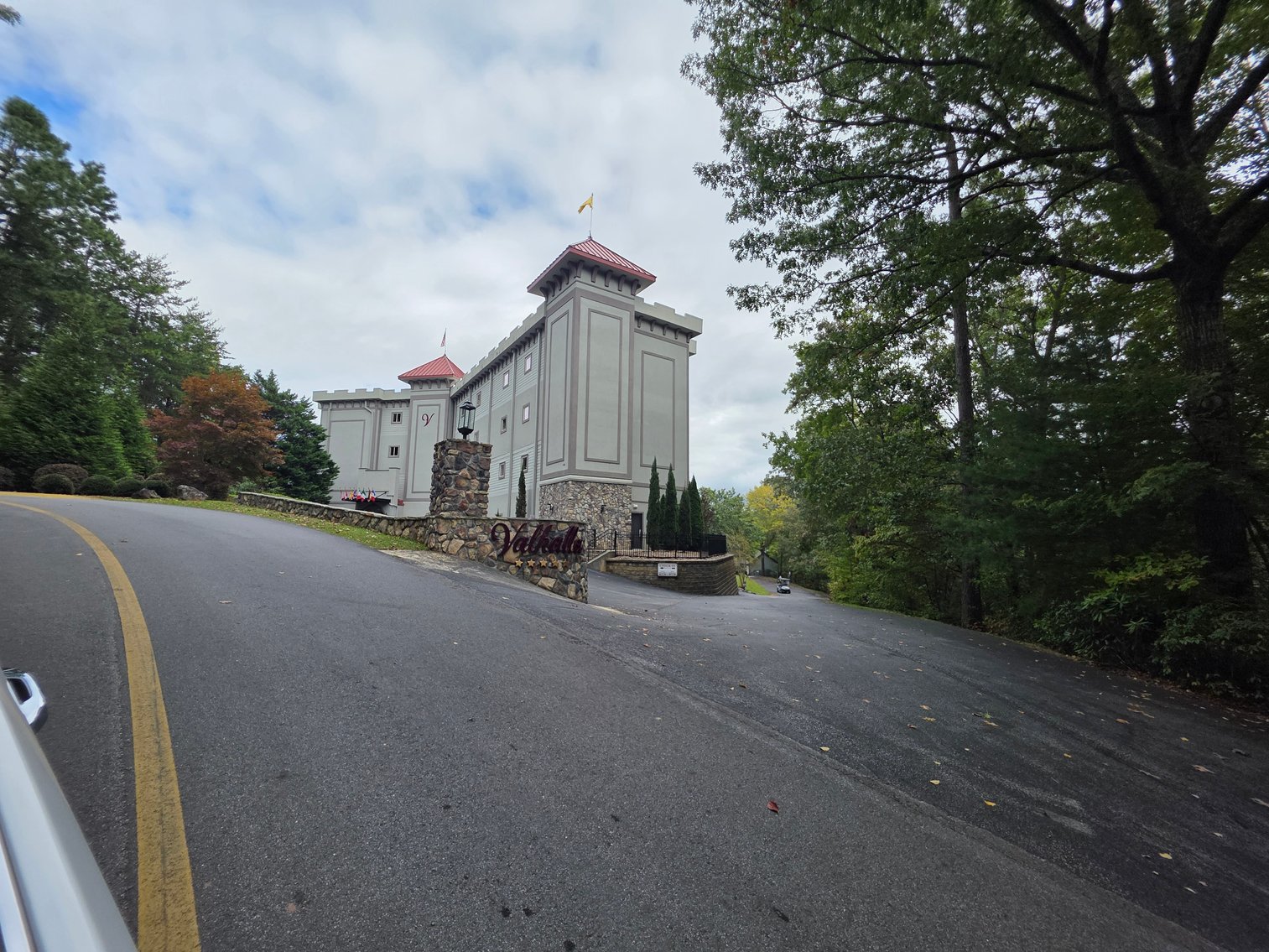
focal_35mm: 13
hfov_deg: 106.2
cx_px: 634
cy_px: 476
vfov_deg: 89.9
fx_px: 477
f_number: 1.9
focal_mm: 2.2
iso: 40
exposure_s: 1/1406
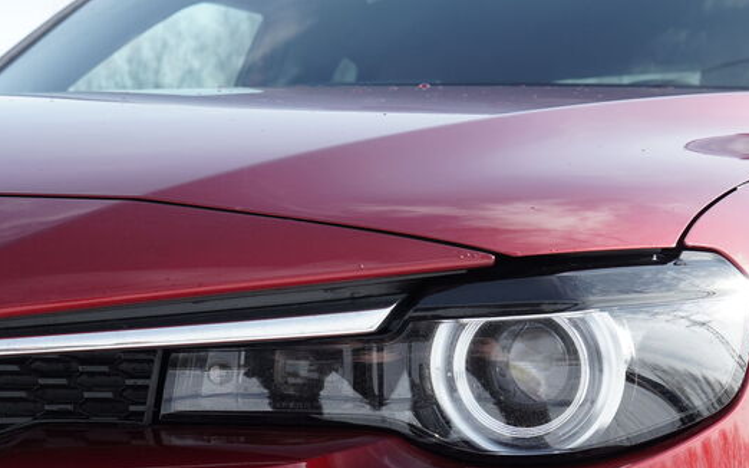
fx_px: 1531
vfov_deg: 17.3
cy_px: 332
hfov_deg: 27.4
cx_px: 296
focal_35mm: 75
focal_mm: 40
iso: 400
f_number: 8
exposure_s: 1/400
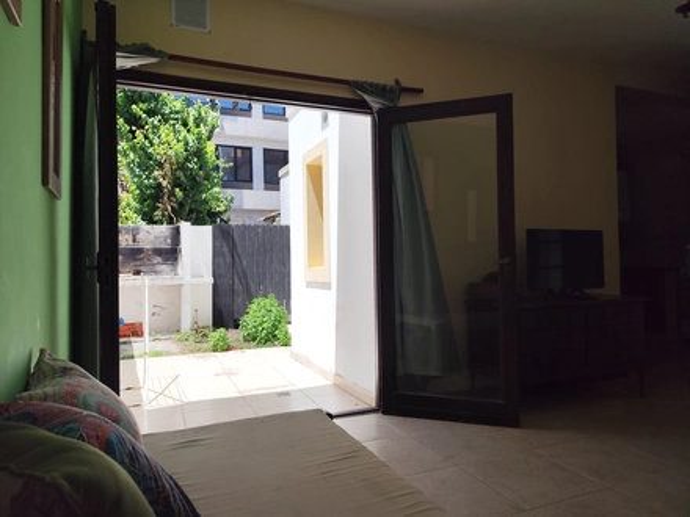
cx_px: 345
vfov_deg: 58.9
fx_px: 458
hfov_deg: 73.9
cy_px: 258
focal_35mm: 23
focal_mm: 6.19
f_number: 1.65
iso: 50
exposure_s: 1/835
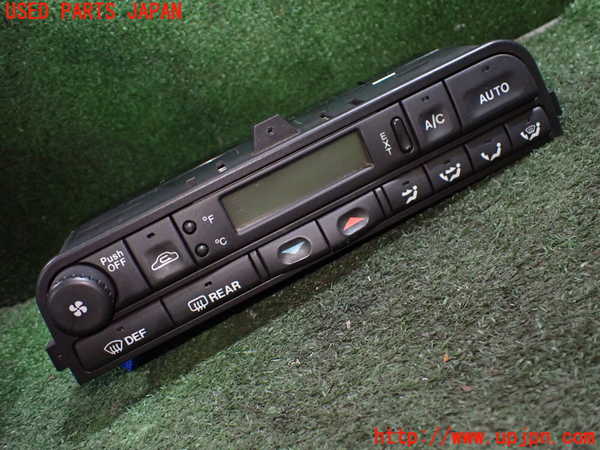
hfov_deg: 60.0
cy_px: 225
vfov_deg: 46.8
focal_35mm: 30
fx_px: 520
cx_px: 300
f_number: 2.3
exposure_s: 1/60
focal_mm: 5.4
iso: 800
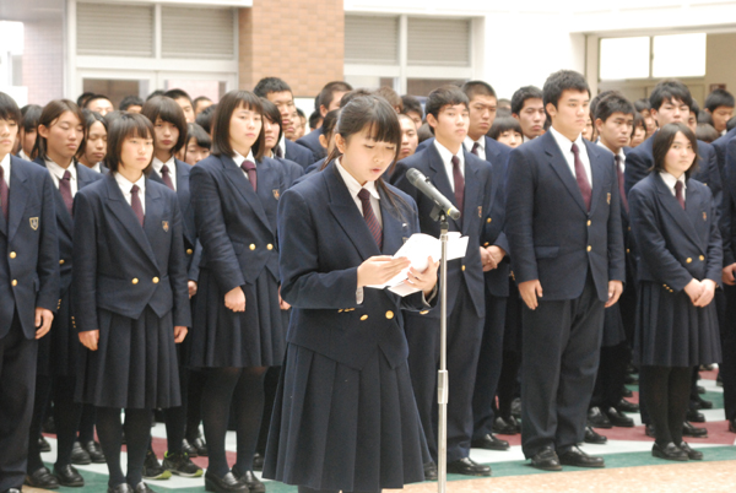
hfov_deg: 16.0
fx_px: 2610
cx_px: 368
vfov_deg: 10.8
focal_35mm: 128
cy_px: 246
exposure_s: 1/80
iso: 1600
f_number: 5.6
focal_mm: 85
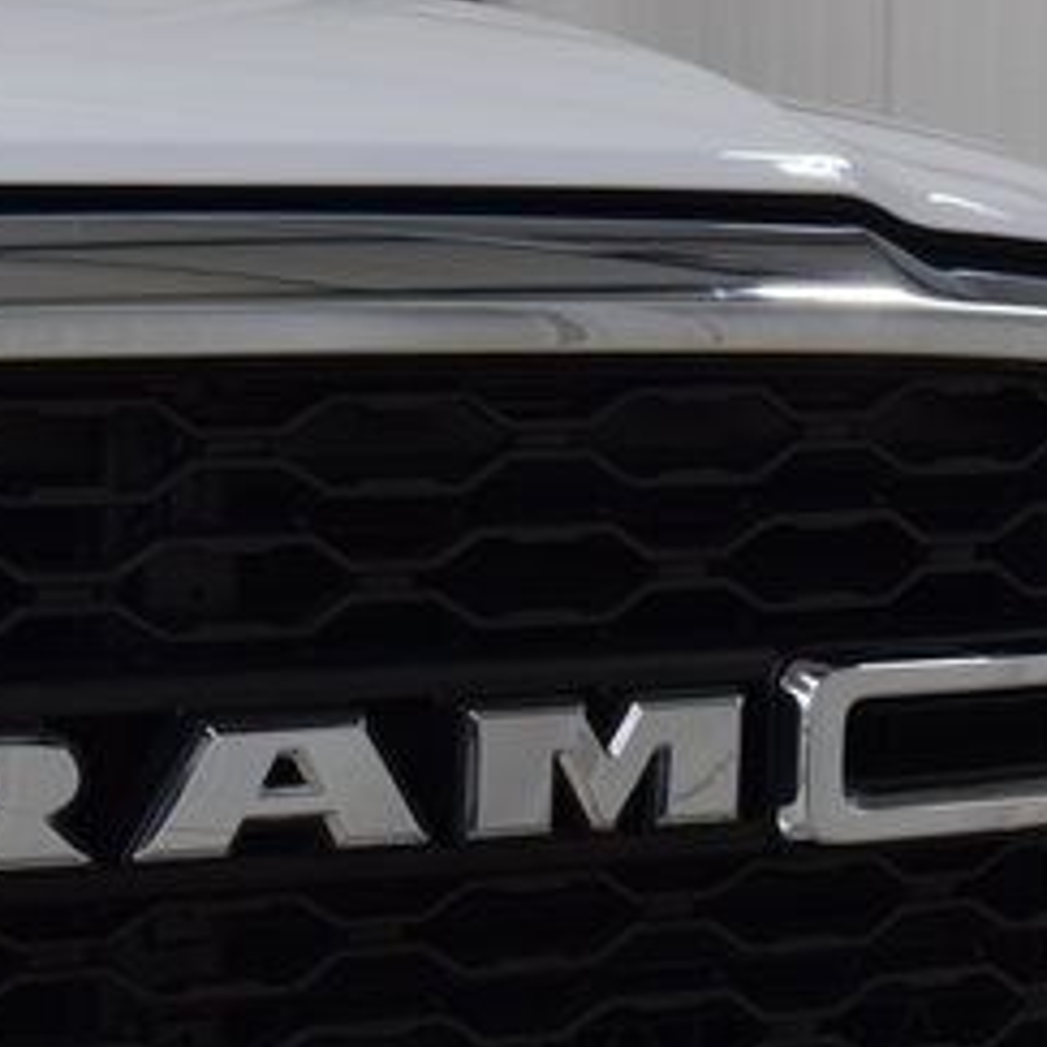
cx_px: 108
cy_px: 877
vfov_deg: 10.4
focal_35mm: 168
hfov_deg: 10.4
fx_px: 5749
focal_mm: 50
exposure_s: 1/60
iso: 1000
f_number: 8
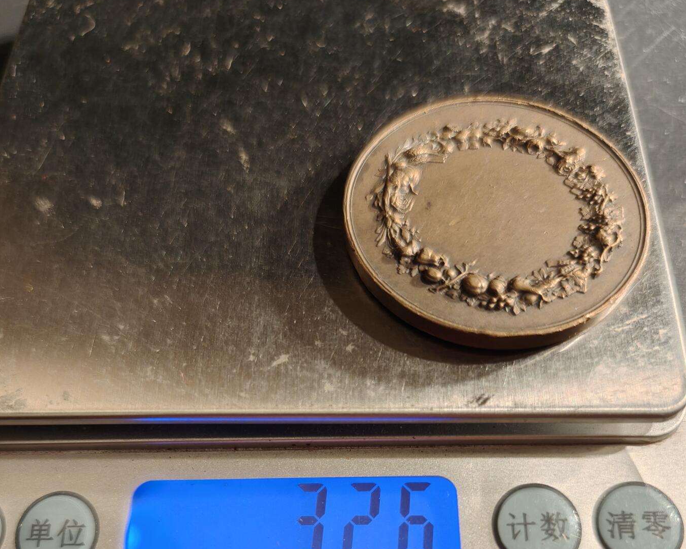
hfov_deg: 58.8
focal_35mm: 30
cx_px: 343
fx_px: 609
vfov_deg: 45.7
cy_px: 451
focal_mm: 6.06
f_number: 1.6
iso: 250
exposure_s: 1/109
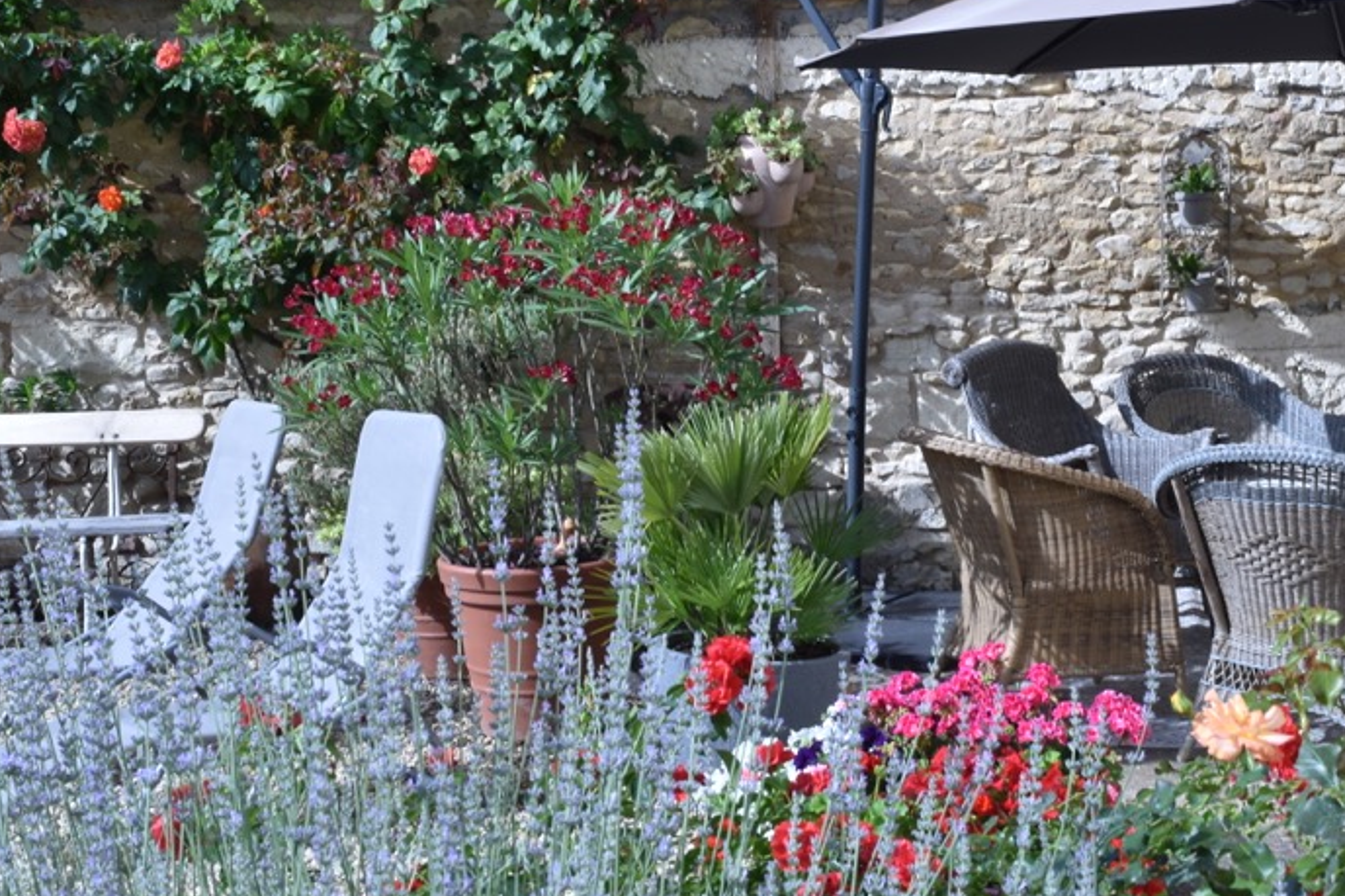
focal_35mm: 81
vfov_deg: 16.9
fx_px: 3022
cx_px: 923
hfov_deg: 24.9
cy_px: 429
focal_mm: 29
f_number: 16
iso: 100
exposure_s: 1/60
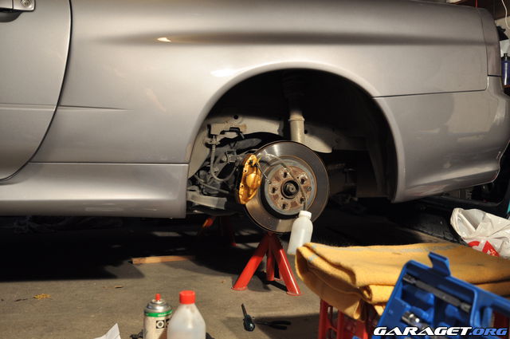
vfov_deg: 34.1
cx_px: 255
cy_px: 170
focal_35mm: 39
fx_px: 552
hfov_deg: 49.6
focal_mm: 26
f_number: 4.2
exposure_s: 1/30
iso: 400
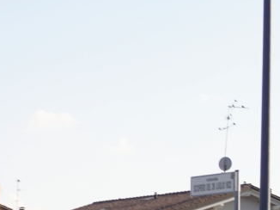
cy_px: 336
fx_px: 1374
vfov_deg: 8.5
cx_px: -199
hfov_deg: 11.0
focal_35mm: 170
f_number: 6.3
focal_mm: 30
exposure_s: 1/200
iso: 100
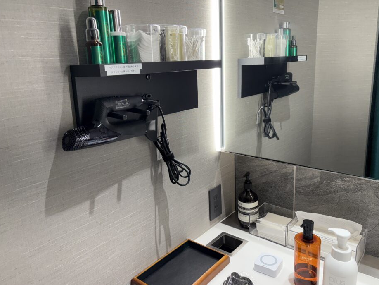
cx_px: 206
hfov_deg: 61.6
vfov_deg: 48.2
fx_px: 318
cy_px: 132
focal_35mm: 29
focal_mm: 5.96
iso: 125
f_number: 1.6
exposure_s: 1/170
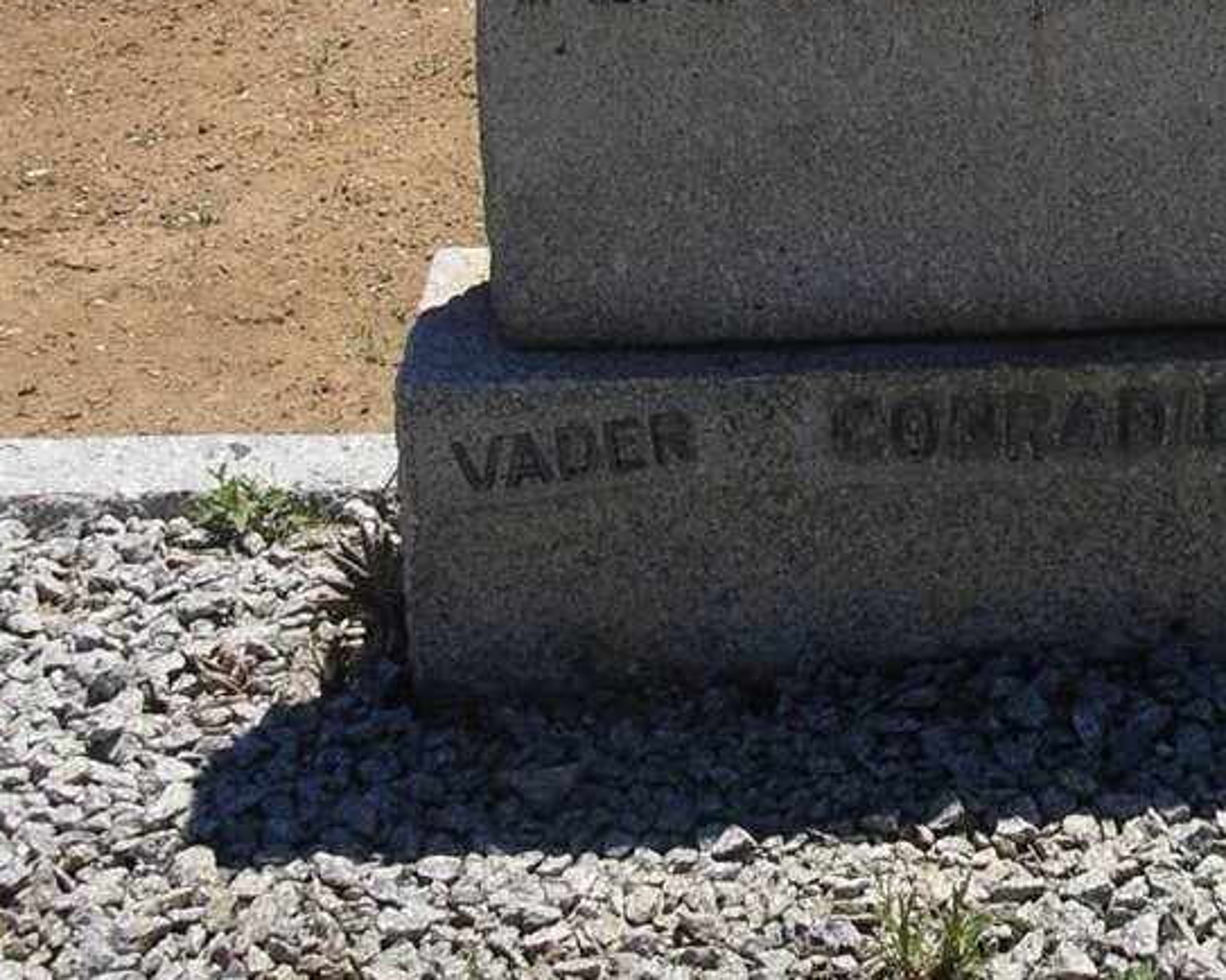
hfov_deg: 22.9
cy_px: 124
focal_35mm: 82
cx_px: 1012
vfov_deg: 18.4
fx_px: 2974
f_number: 4.1
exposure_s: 1/640
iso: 50
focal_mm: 5.8
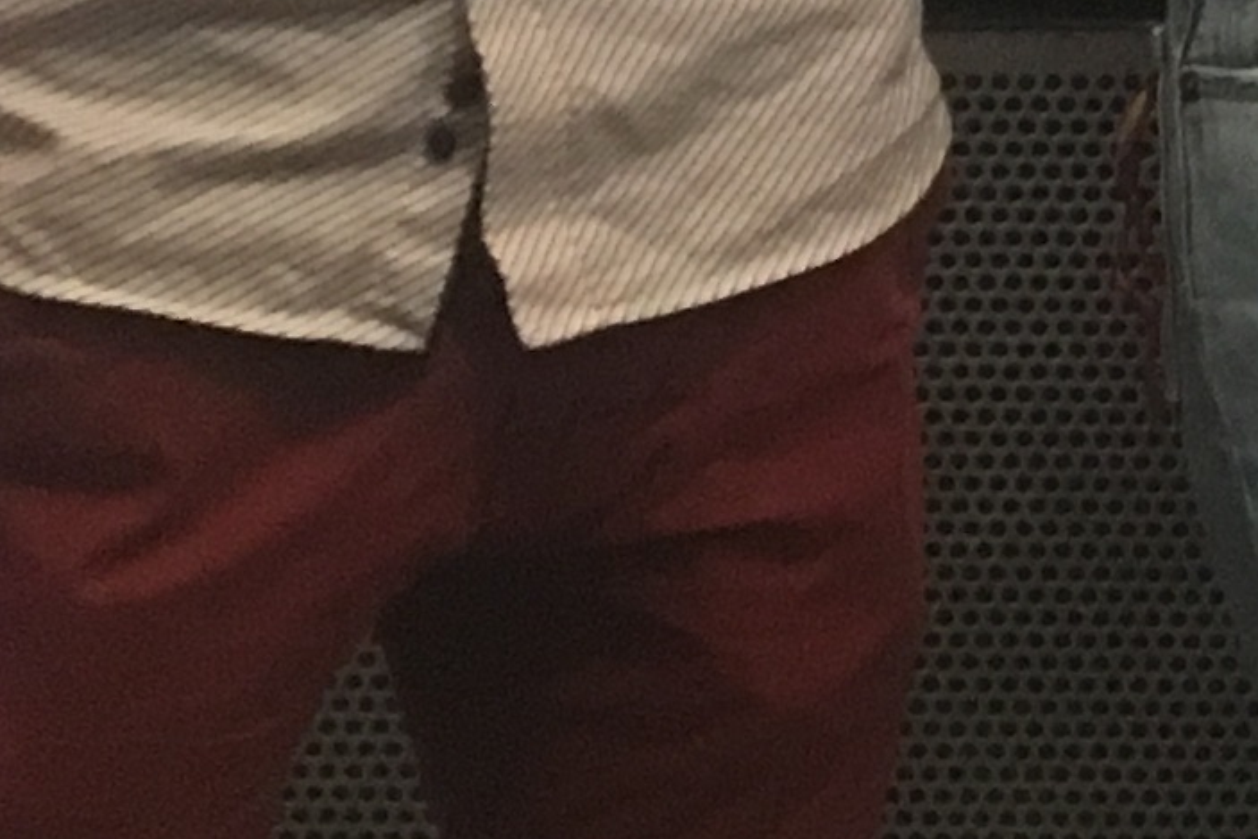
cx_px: 3250
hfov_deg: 10.0
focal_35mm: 173
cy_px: -875
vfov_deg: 7.6
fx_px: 6046
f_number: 2.2
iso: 125
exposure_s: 1/8
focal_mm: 4.15
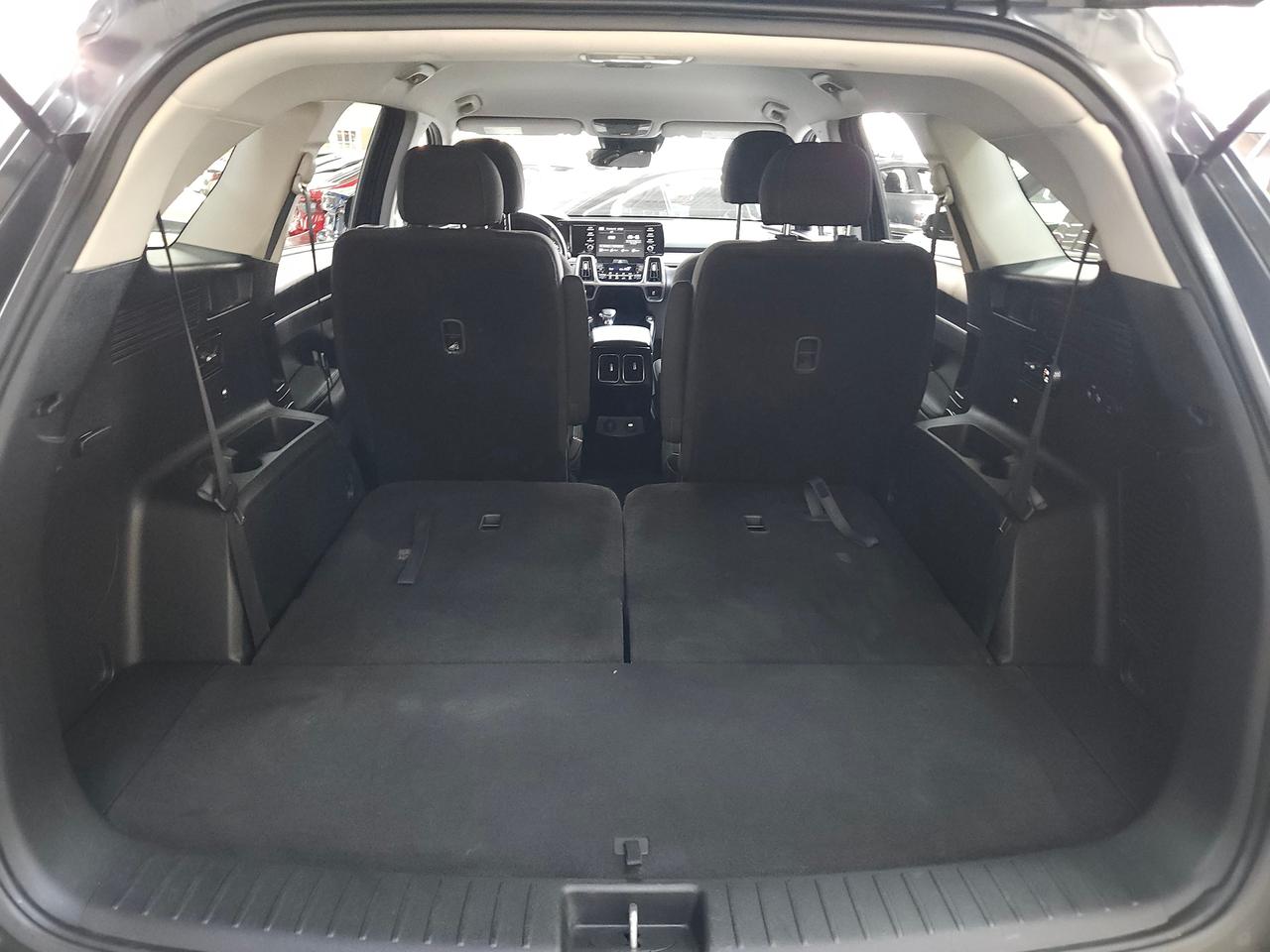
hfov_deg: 73.9
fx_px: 844
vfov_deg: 58.9
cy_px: 476
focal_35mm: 23
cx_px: 635
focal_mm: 5.4
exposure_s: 1/10
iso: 1000
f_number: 1.8
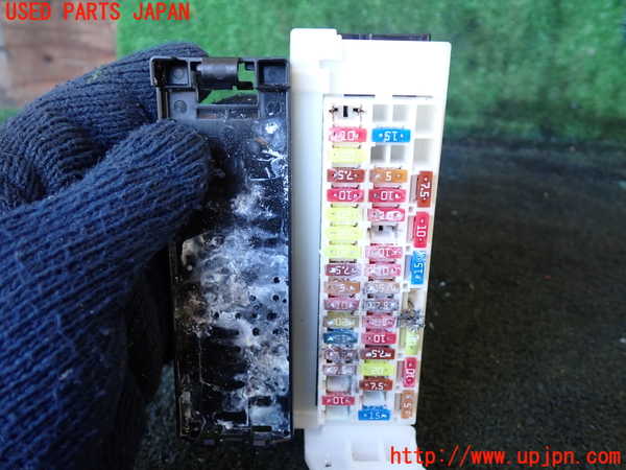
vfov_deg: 46.8
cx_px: 313
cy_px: 235
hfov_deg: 60.0
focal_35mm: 30
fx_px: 543
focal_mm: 5.4
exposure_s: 1/30
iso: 200
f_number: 2.3
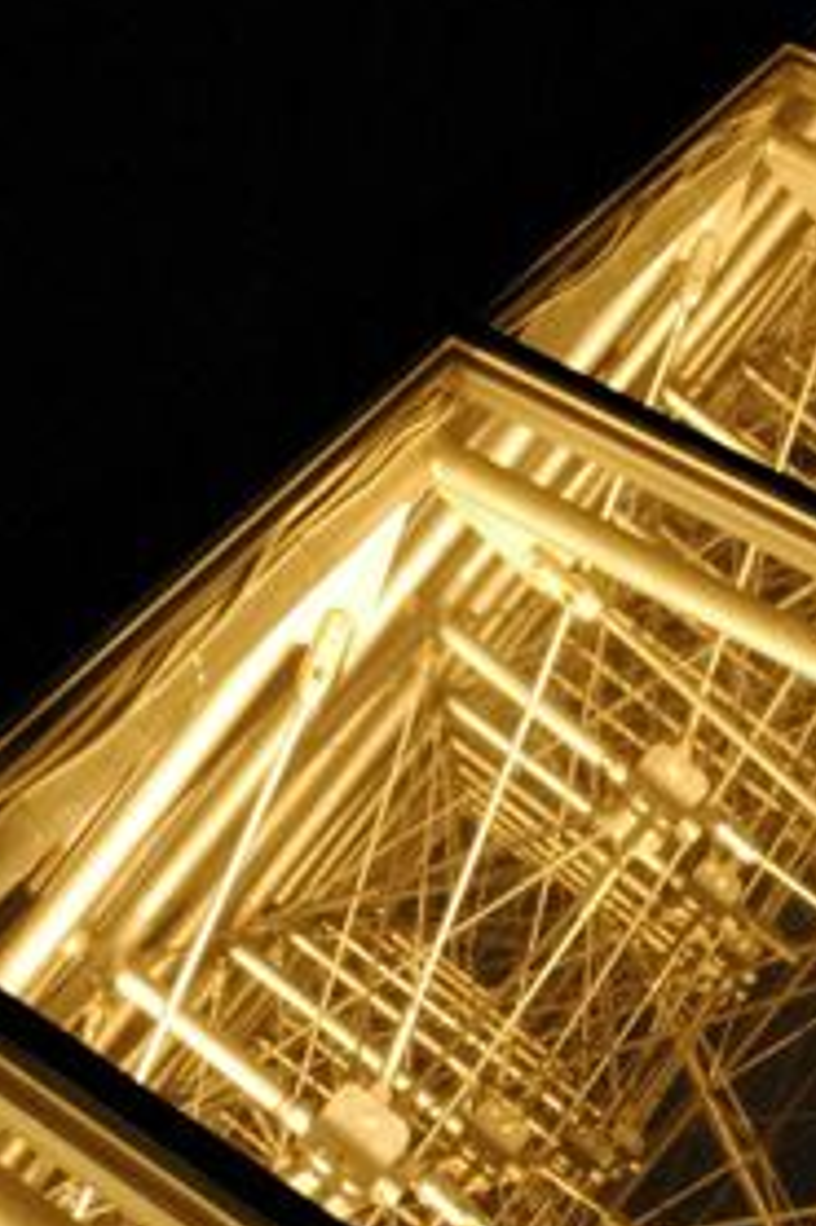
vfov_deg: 17.4
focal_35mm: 116
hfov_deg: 11.8
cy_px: 1032
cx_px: 463
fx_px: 3964
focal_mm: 27
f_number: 5.6
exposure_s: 1/13
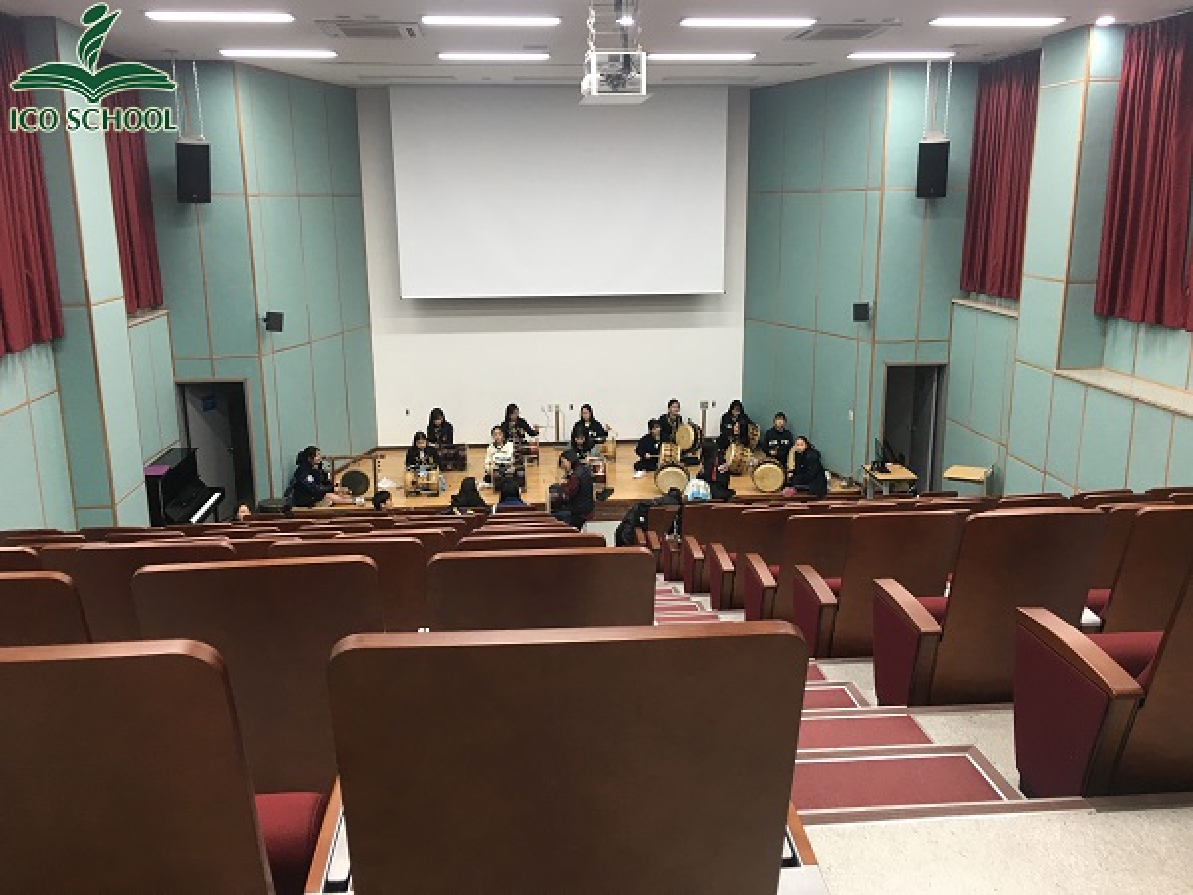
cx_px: 596
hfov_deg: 61.7
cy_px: 448
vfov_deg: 48.2
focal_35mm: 29
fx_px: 999
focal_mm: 4.15
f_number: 2.2
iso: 80
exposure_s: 1/30
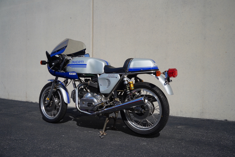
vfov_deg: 37.8
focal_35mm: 35
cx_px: 118
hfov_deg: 54.4
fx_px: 228
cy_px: 78
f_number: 16
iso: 1000
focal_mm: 35
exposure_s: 1/320
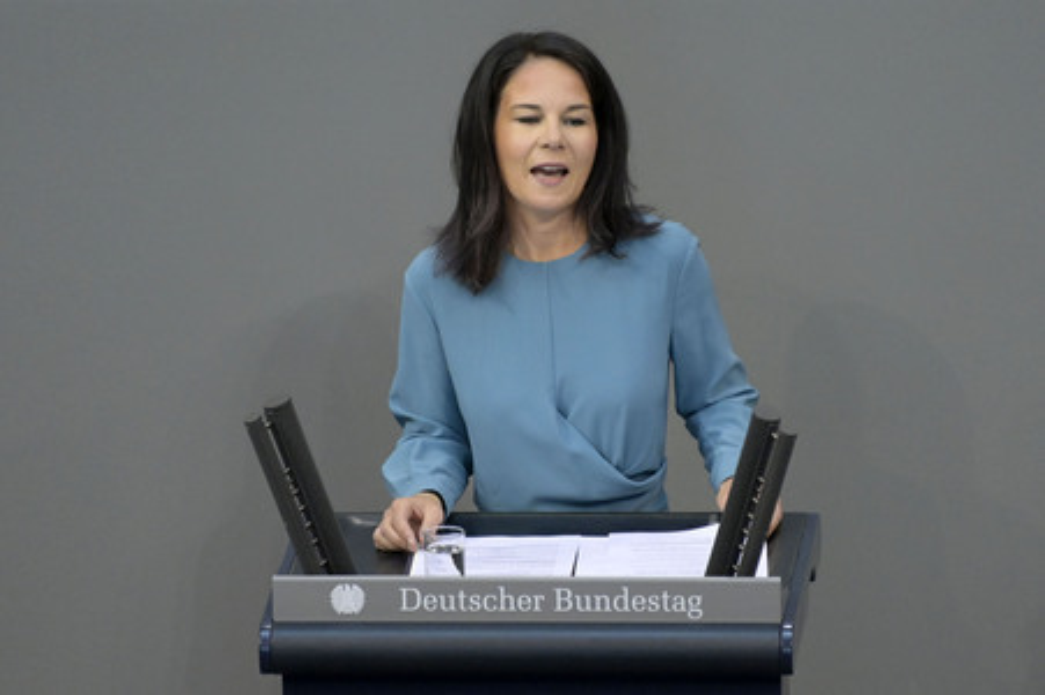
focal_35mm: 500
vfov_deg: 2.7
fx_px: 14503
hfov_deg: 4.1
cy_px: 348
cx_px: 522
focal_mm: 500
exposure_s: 1/640
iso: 8000
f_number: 5.6
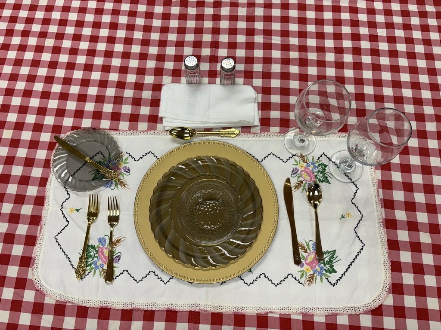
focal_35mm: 26
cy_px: 165
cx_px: 220
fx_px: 331
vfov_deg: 53.1
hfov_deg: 67.3
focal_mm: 5.96
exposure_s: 1/120
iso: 50
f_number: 1.6
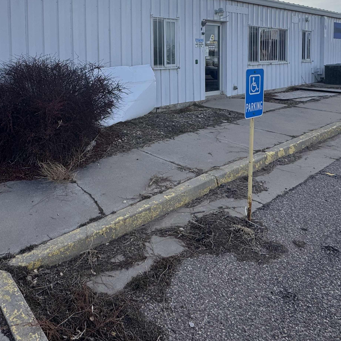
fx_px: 301
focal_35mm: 27
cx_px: 107
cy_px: 71
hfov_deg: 57.4
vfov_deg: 55.2
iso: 50
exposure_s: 1/1567
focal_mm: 2.22
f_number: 2.2
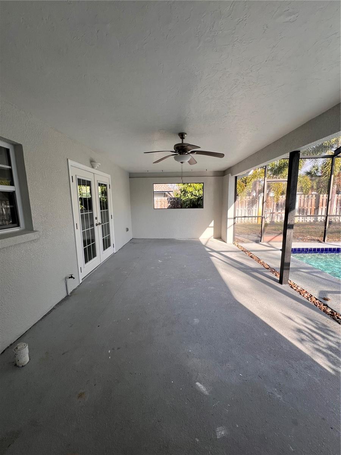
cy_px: 228
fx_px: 171
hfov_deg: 89.9
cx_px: 170
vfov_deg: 106.2
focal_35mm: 13
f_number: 1.8
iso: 32
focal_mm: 1.57
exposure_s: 1/239
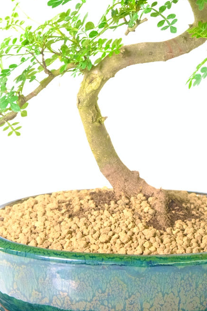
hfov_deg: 8.4
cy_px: 66
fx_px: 1405
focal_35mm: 163
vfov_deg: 12.6
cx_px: 119
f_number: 11
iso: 1600
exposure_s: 1/13
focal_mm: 55
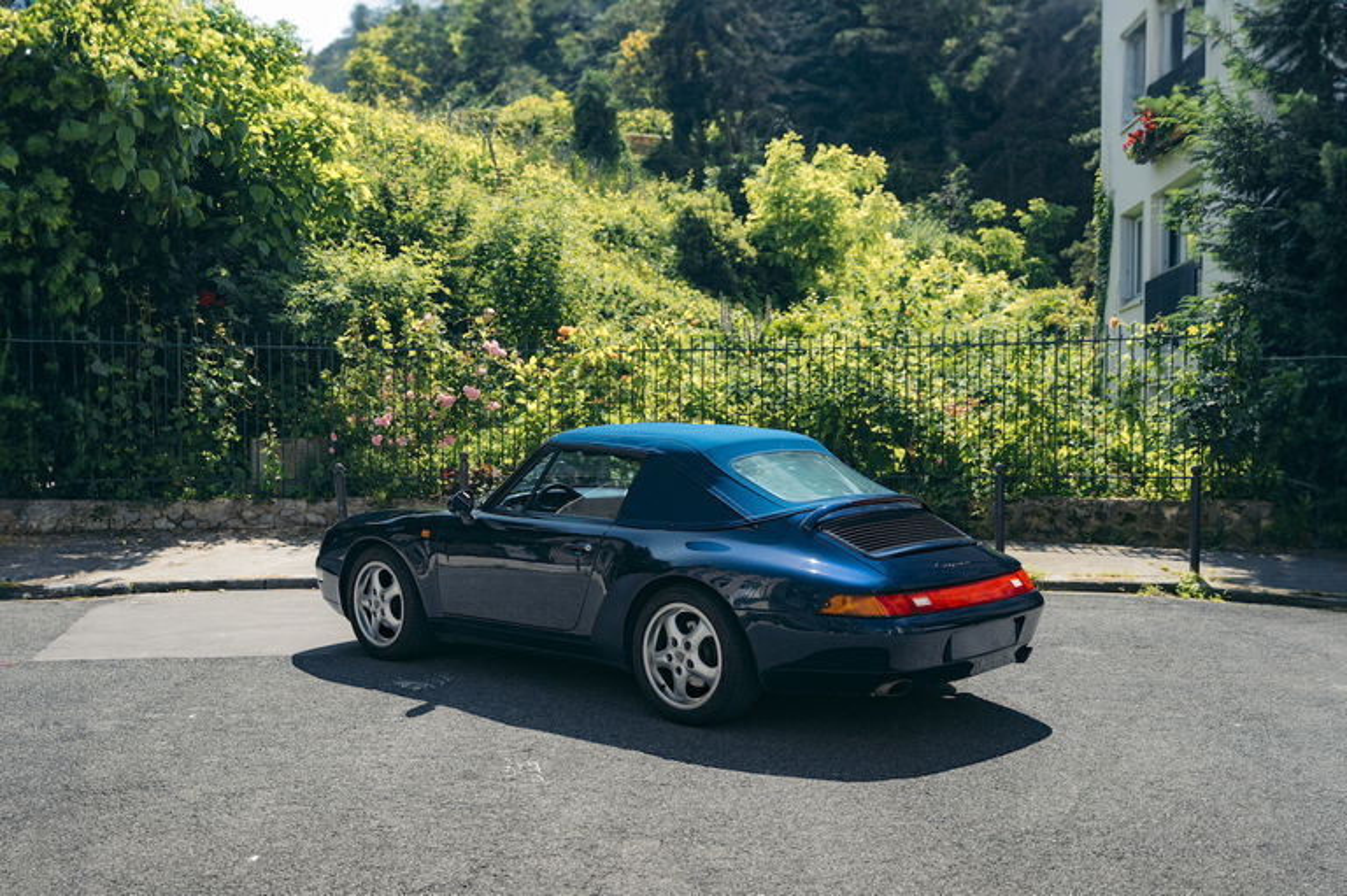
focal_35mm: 40
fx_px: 1496
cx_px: 674
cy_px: 448
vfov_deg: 33.4
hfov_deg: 48.5
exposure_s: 1/3200
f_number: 2.8
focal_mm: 40
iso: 200
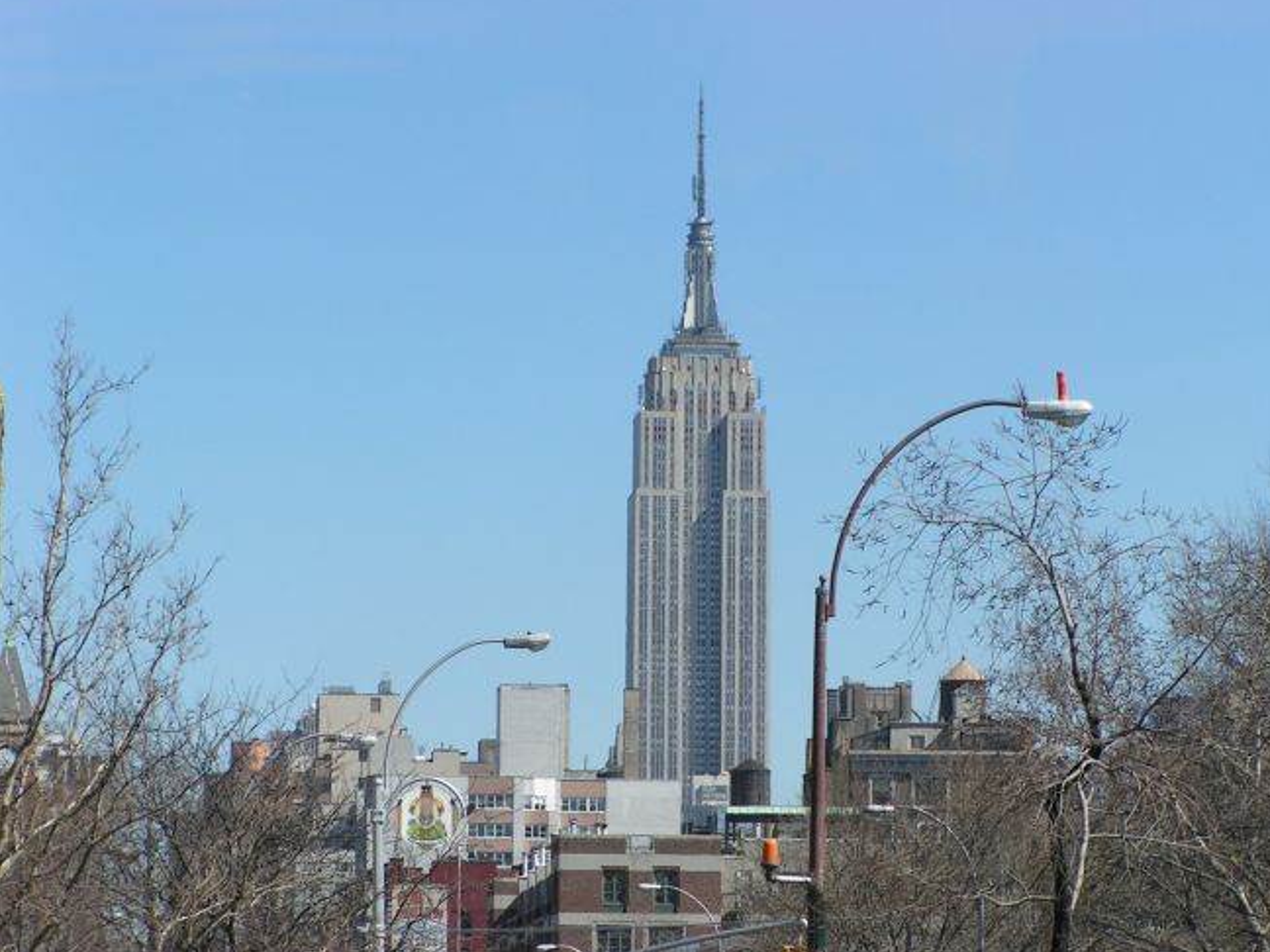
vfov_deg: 9.2
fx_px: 5943
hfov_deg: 12.2
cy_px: 469
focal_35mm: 162
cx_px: 684
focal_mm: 22.9
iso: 50
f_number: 6.3
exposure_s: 1/400
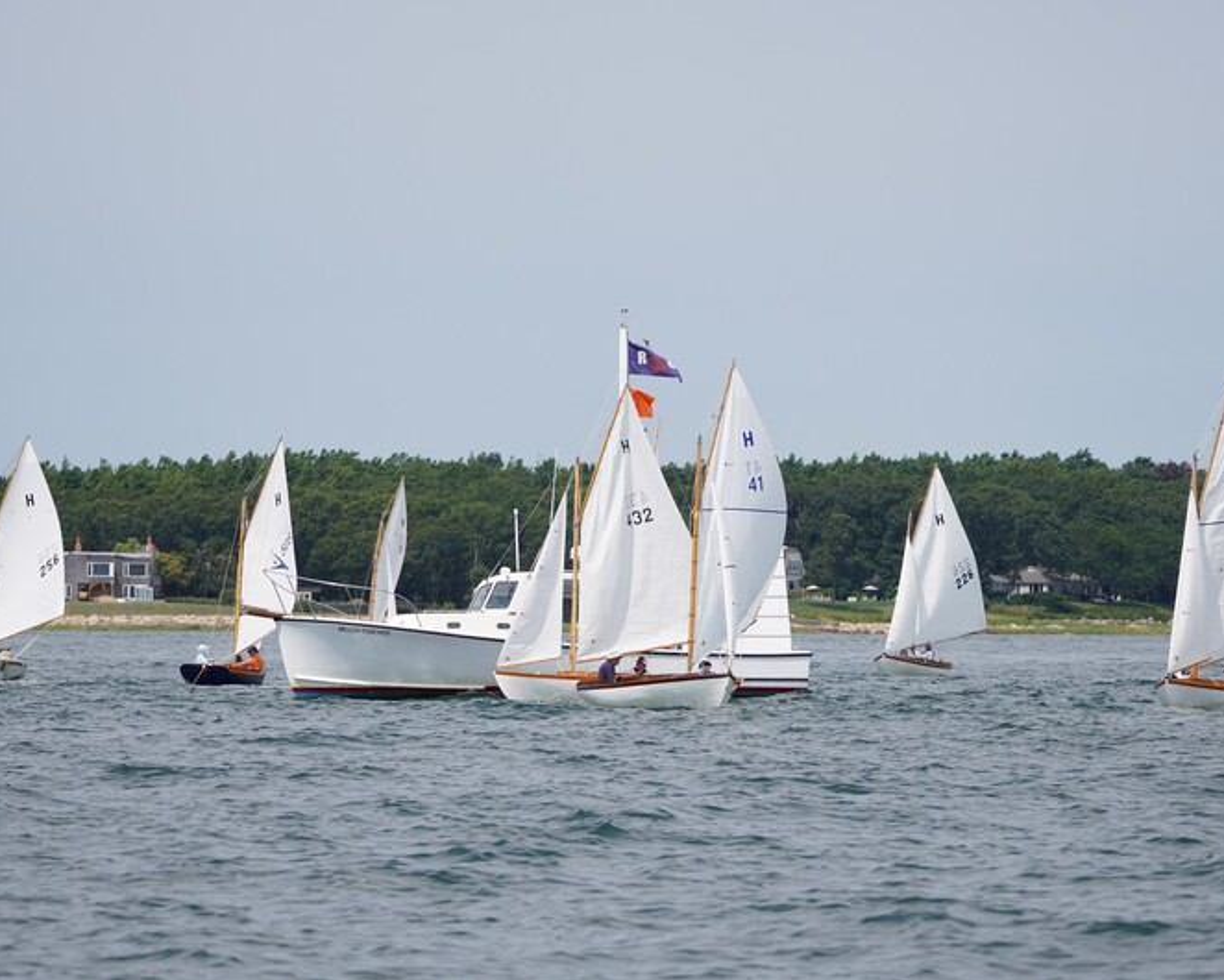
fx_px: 9240
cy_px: 491
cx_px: 643
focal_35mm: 255
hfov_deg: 7.6
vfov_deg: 6.1
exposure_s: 1/1250
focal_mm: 150
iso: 160
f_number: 5
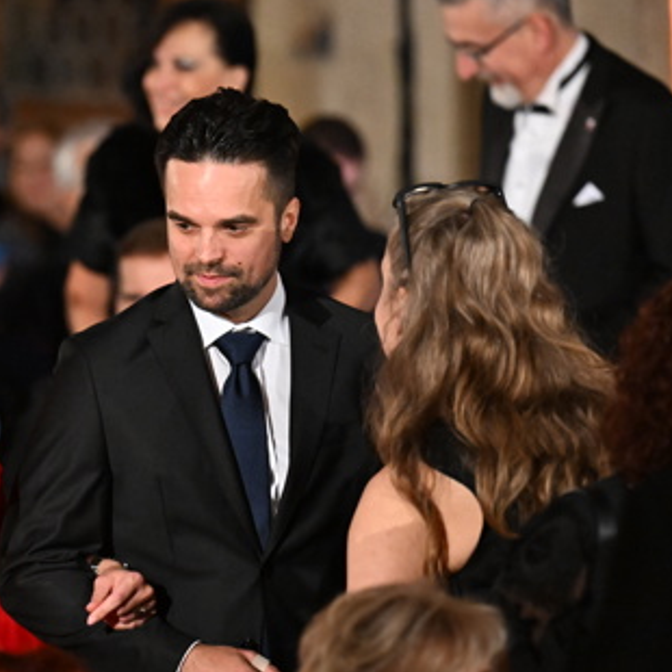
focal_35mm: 378
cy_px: 442
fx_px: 8302
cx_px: 48
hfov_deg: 4.6
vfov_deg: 4.6
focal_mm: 200
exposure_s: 1/320
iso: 8000
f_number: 4
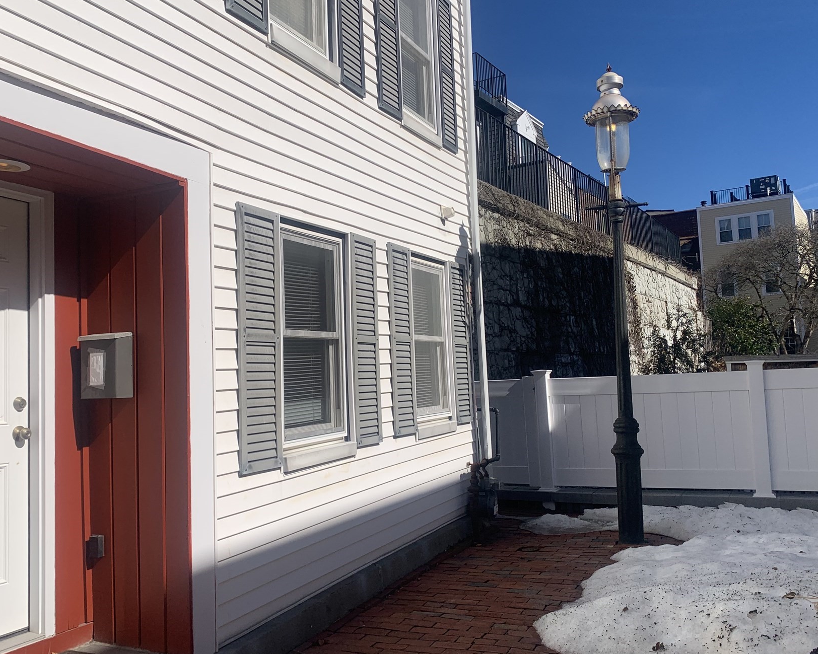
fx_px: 775
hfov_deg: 55.7
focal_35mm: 32
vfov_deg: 45.8
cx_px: 400
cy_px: 336
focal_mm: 4.25
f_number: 1.8
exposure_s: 1/5714
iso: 25
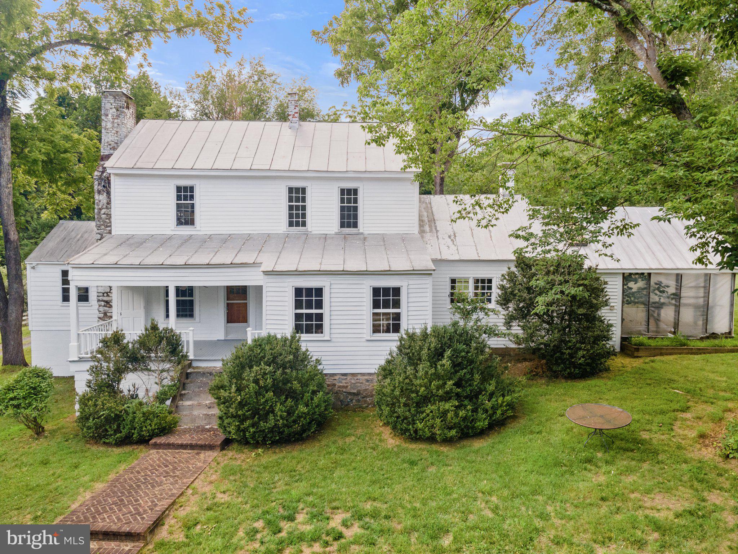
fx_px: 512
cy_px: 277
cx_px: 369
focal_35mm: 24
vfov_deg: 56.8
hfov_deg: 71.6
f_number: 2.8
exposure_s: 1/180
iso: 110
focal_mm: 4.5
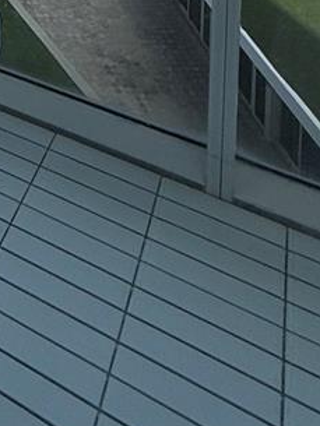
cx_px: -123
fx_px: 677
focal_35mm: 55
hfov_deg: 22.9
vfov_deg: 22.8
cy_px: -309
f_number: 2.2
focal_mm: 2.22
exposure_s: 1/709
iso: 50
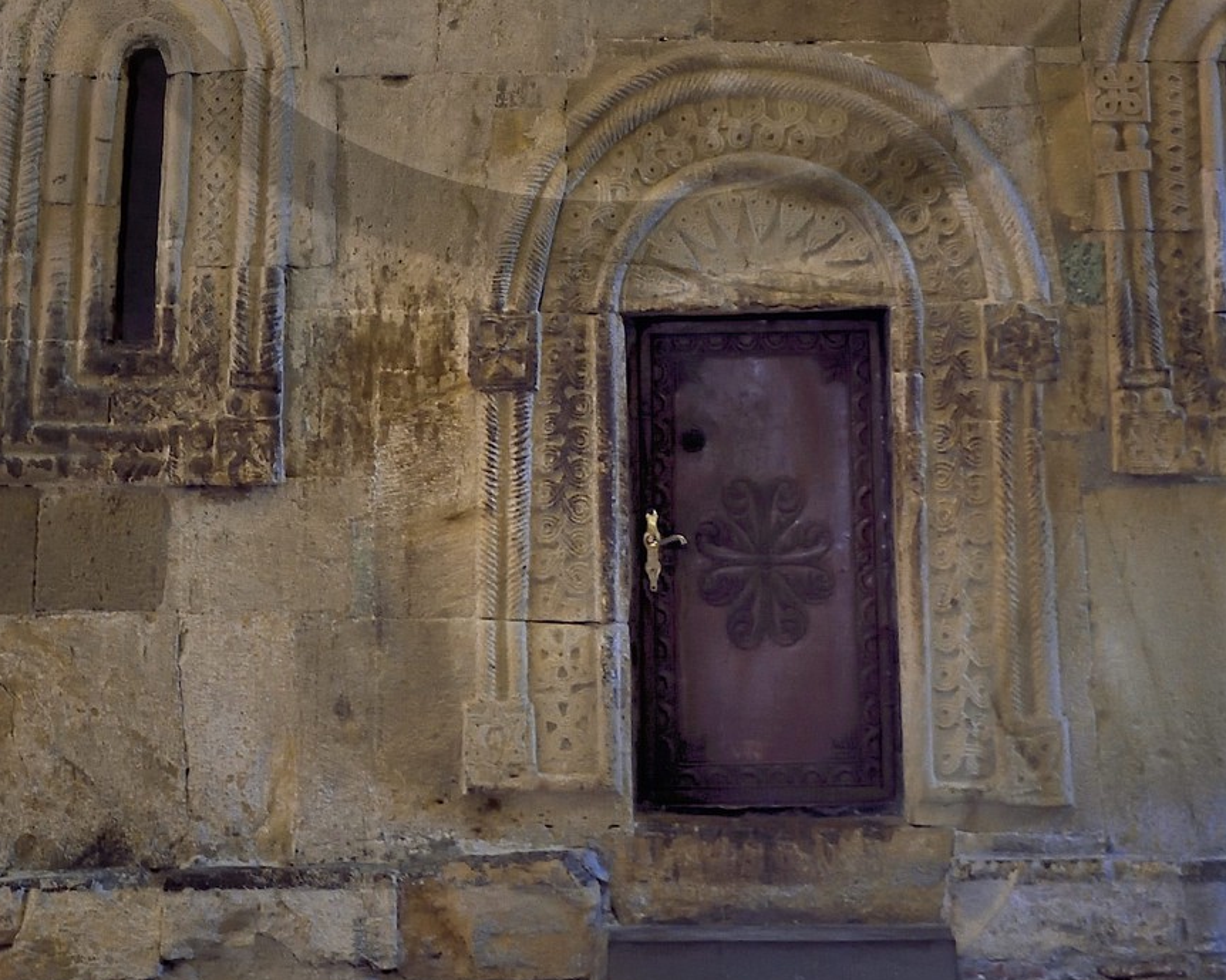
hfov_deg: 21.5
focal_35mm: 89
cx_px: 613
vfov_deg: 16.1
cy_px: -386
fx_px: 3228
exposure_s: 1/13
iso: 1600
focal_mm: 34
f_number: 4
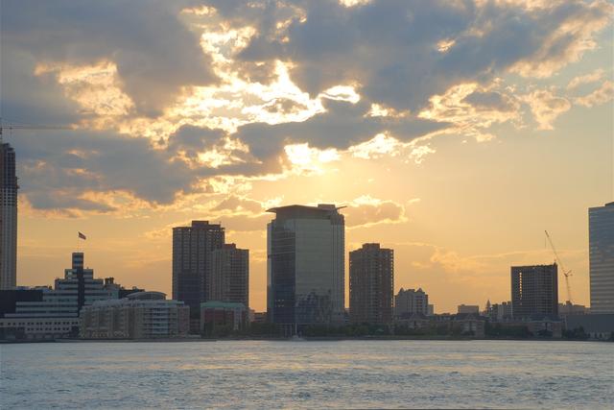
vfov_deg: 13.0
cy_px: 205
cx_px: 307
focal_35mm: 105
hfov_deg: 19.5
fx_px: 1791
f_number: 11
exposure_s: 1/125
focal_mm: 70
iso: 100
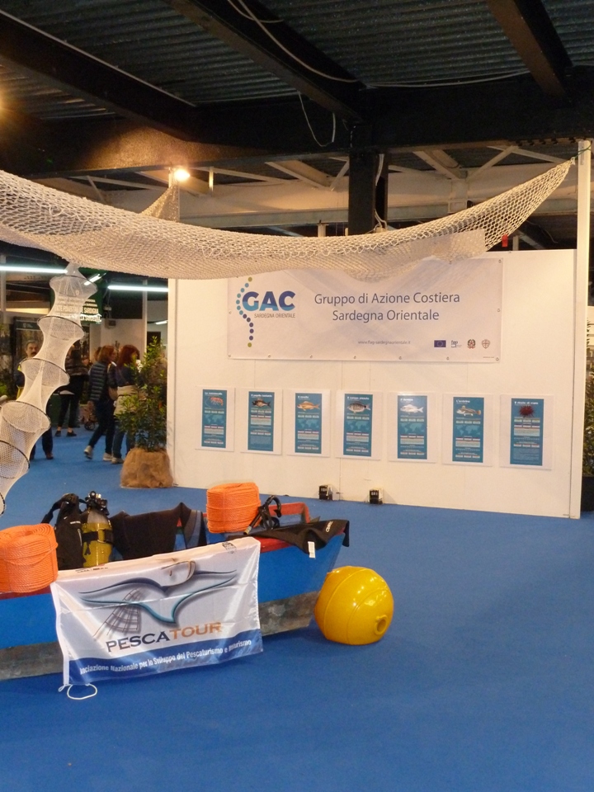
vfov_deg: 46.8
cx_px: 297
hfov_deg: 36.0
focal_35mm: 40
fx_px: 915
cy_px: 396
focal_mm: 6.5
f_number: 3.6
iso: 500
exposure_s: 1/30
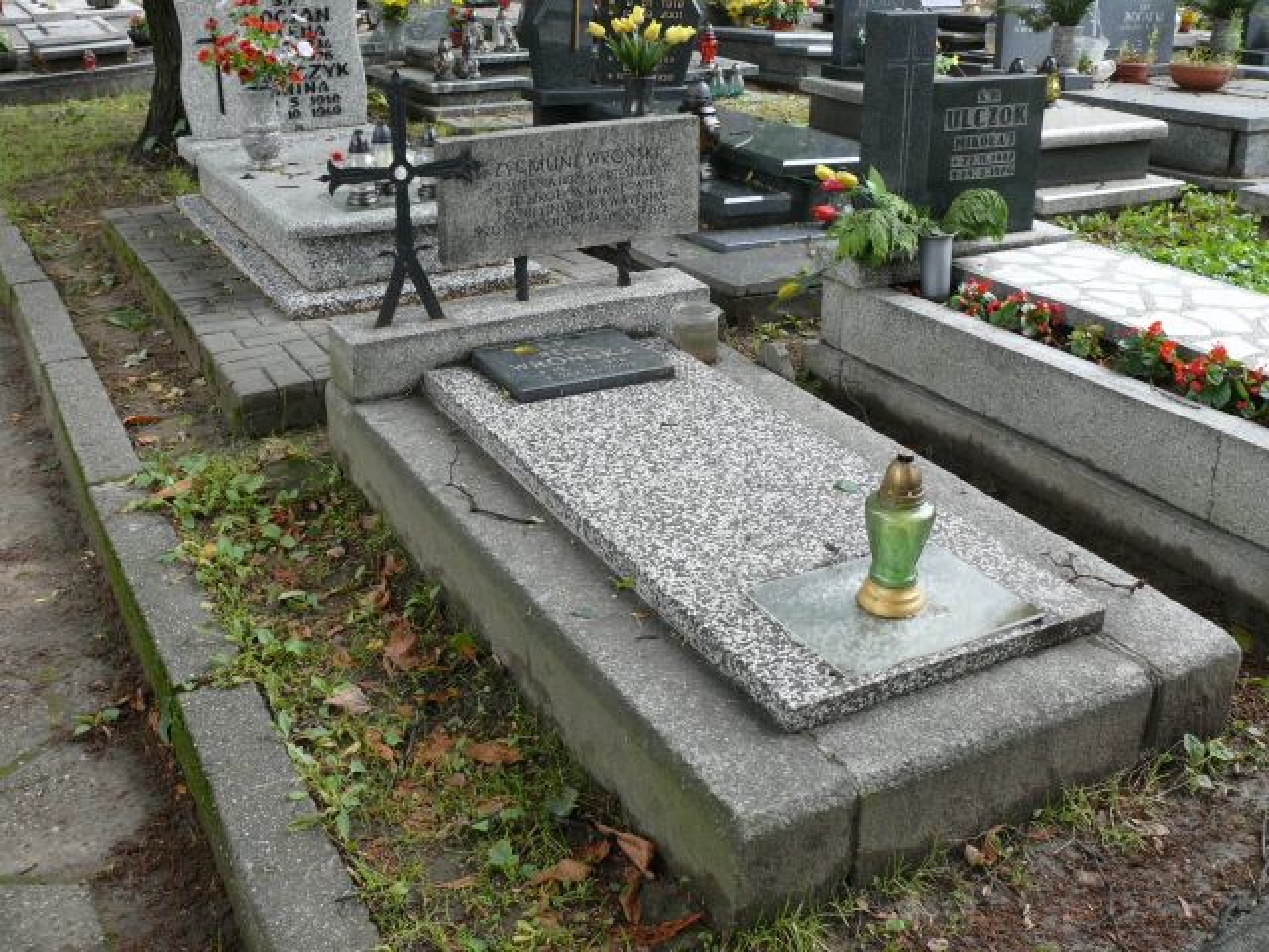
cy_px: 476
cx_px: 634
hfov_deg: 52.6
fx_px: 1283
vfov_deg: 40.7
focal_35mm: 35
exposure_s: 1/100
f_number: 3.6
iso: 100
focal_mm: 7.4
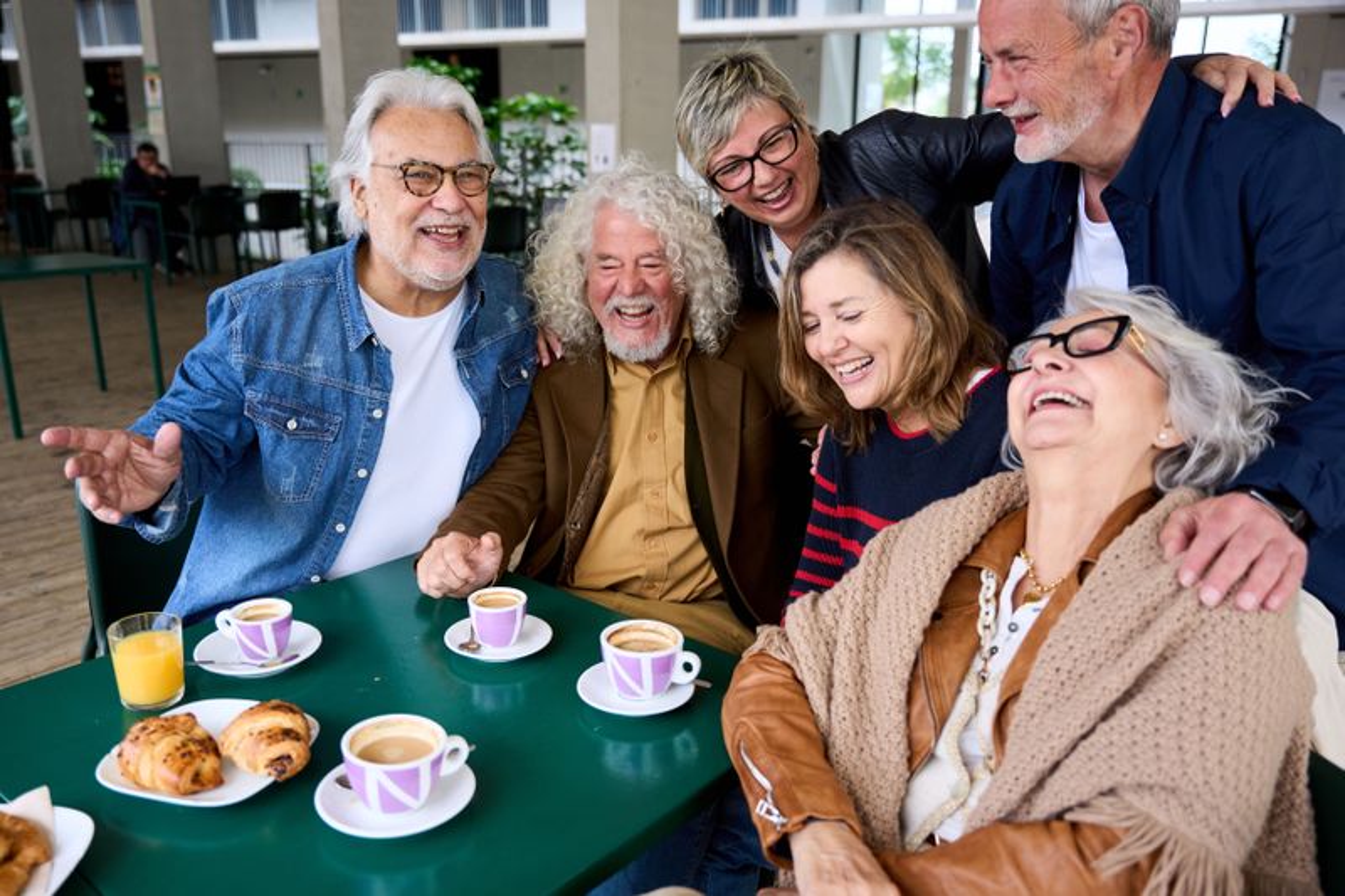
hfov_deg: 63.3
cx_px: 672
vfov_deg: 44.7
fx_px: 1091
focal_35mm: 29
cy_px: 448
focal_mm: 29.2
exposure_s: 1/640
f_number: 2.8
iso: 400
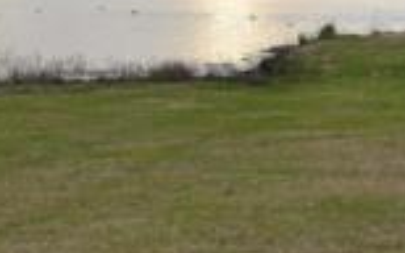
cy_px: -98
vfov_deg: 10.1
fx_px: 1390
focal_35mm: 126
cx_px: 454
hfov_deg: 16.1
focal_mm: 28
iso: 100
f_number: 8
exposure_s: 1/100
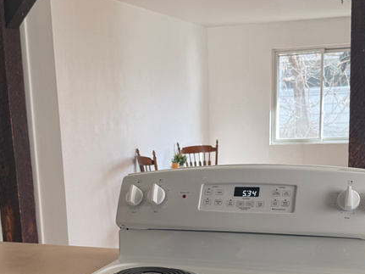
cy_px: 239
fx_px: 601
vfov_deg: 25.0
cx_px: 174
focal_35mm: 57
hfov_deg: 33.8
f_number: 1.78
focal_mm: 6.76
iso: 80
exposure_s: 1/121
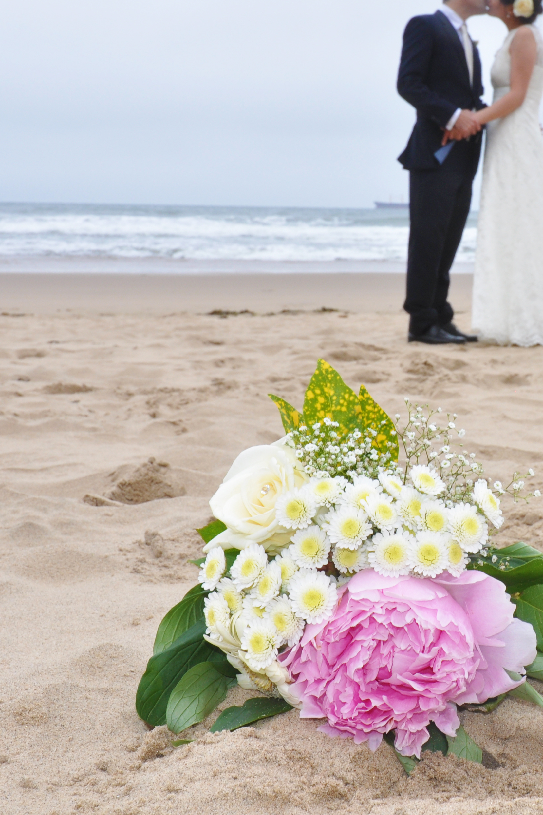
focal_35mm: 62
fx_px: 1403
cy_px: 359
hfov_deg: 21.3
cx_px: 522
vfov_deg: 32.3
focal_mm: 24
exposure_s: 1/100
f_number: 11
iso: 250
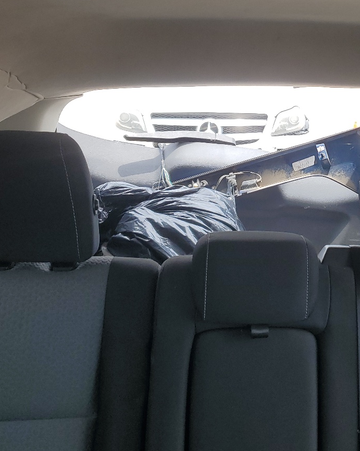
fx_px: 626
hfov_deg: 30.8
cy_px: 147
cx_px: 315
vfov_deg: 39.0
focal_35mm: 47
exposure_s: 1/714
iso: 50
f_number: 1.5
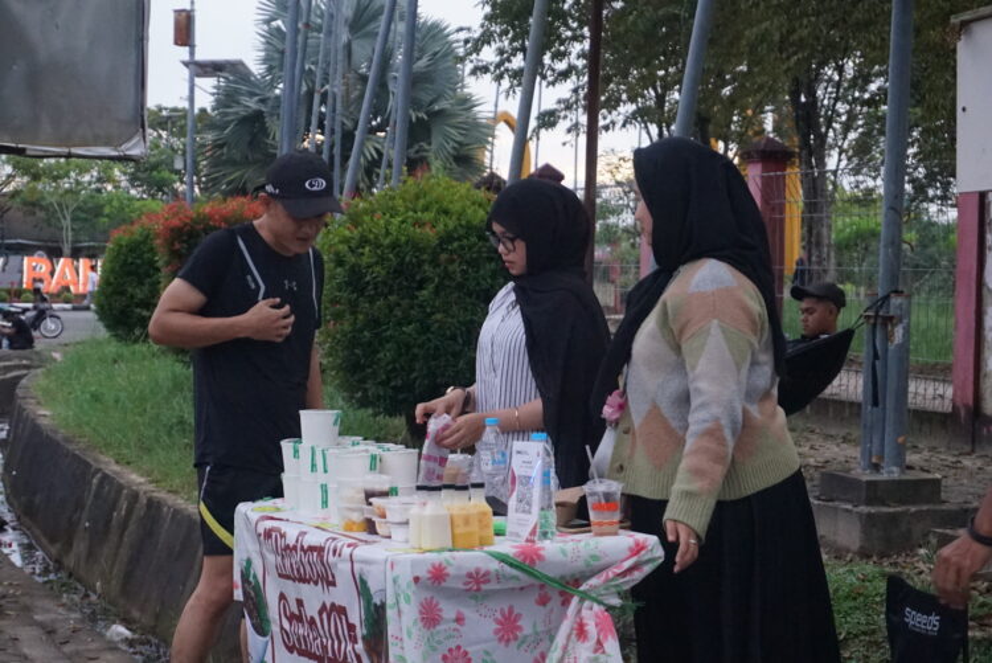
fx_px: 2013
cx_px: 496
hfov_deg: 27.7
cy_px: 332
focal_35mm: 73
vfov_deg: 18.7
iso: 3200
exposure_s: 1/160
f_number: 5.6
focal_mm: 49
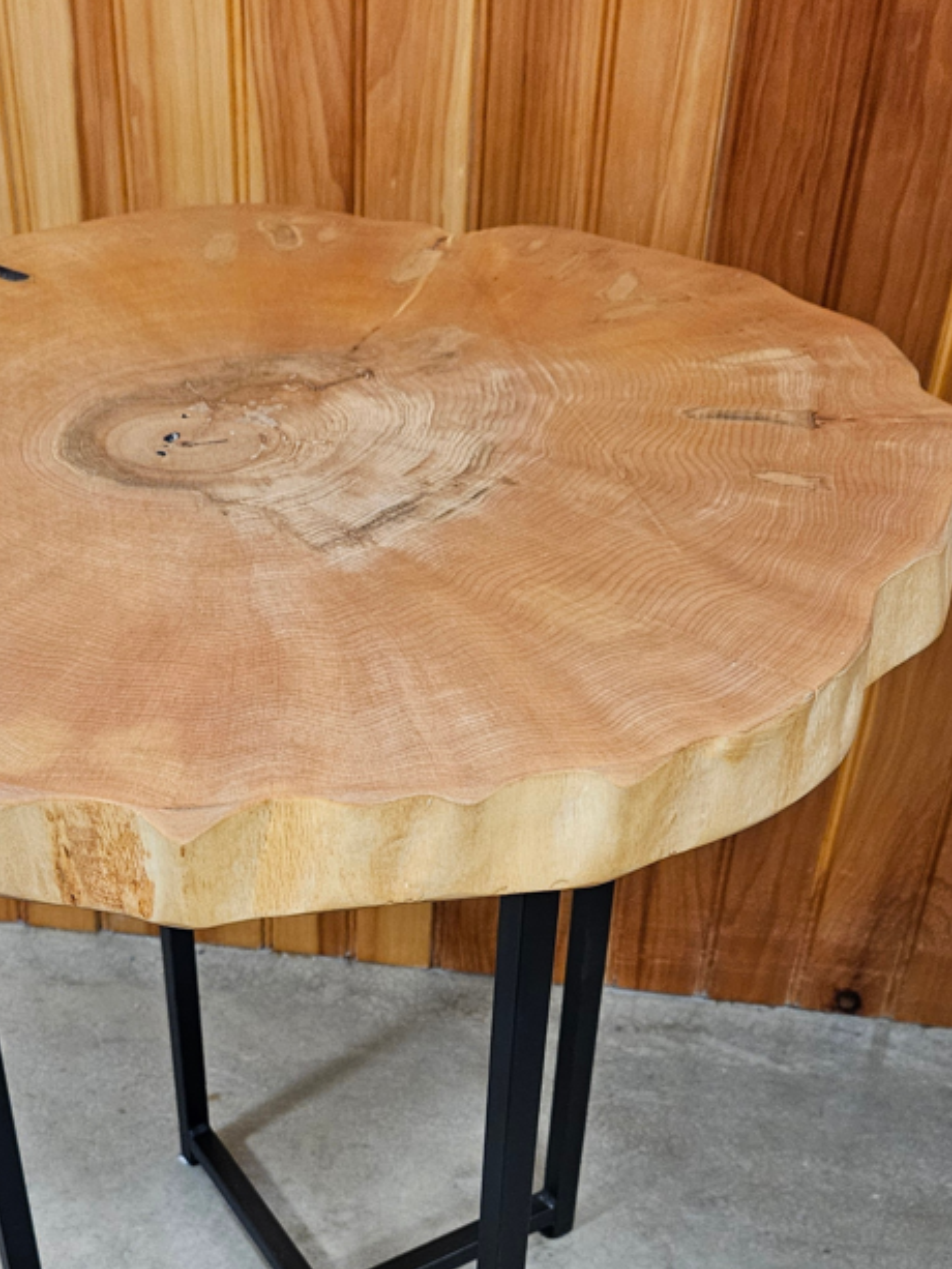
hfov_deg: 32.0
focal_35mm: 45
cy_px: 934
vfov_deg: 41.0
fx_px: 1650
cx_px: 331
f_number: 1.8
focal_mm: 5.4
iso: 500
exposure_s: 1/30
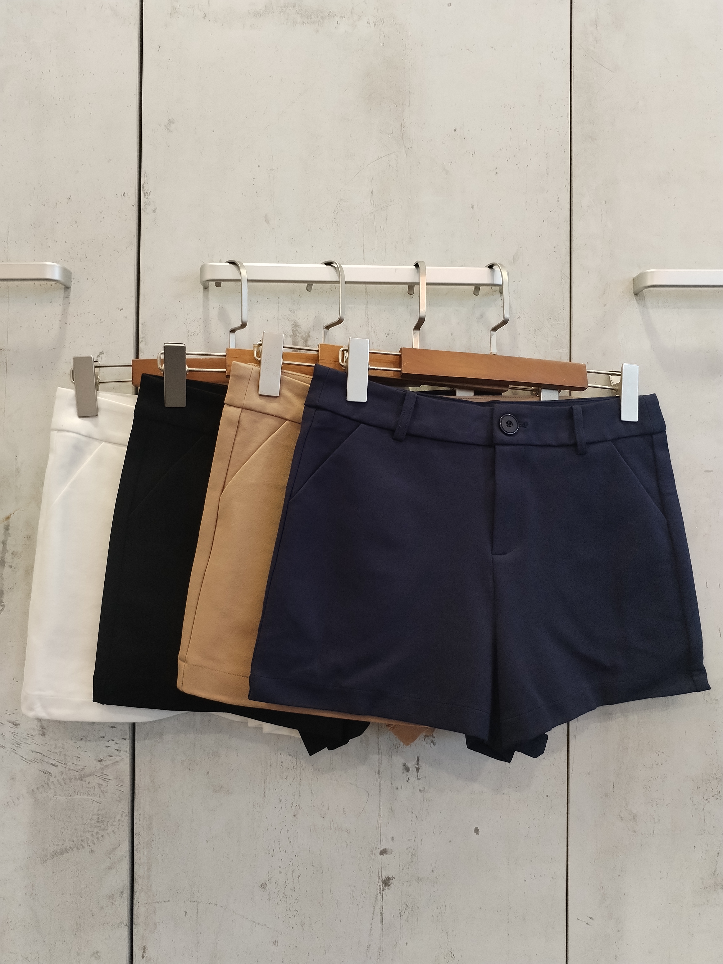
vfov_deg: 61.7
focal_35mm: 29
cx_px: 362
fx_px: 808
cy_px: 482
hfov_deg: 48.2
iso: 654
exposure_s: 1/33.3
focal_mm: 4.75
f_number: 1.8
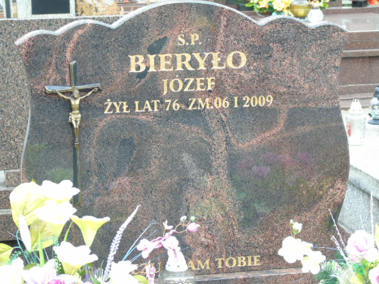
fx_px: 1182
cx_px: 190
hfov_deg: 18.2
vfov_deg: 13.7
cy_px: 142
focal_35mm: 108
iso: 80
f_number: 4.4
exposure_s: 1/80
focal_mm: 19
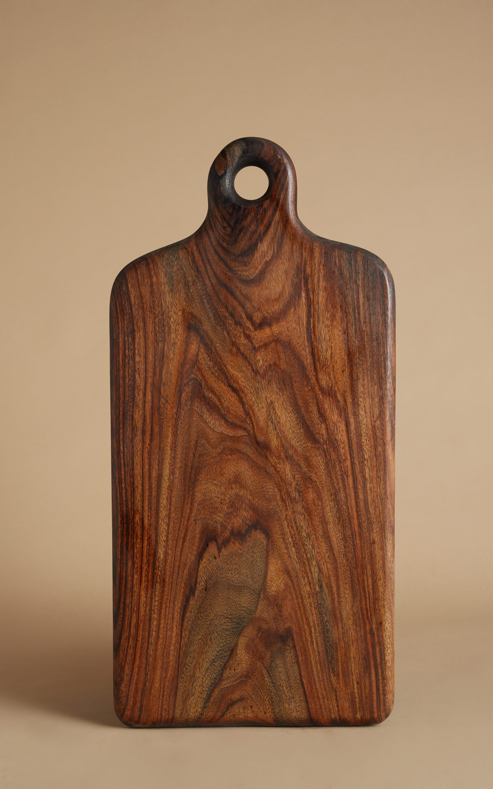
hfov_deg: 18.1
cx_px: 253
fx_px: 1548
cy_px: 395
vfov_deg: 28.6
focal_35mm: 72
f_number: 8
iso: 1000
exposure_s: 1/100
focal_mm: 70
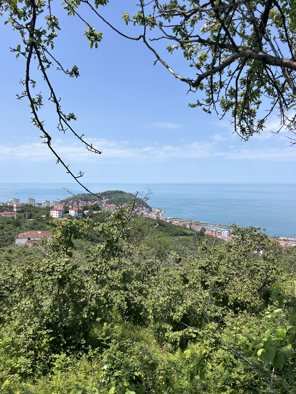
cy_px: 197
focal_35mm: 26
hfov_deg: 53.1
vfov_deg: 67.3
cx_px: 148
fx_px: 296
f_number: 1.5
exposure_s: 1/5076
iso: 50
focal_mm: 5.7
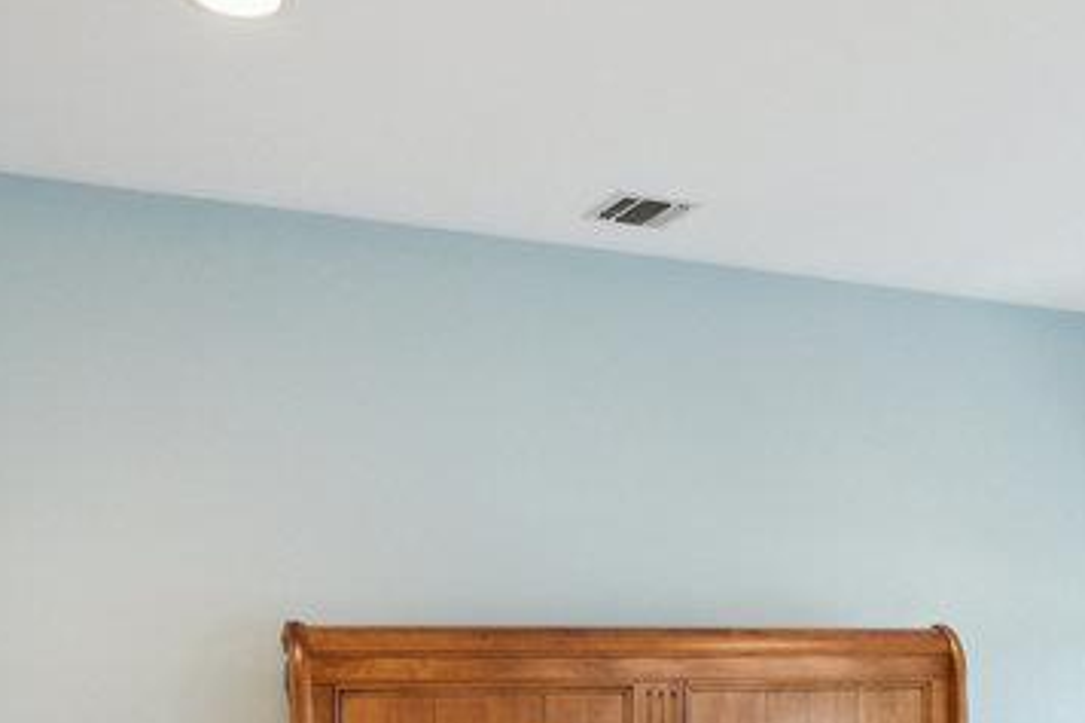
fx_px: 1356
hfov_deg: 43.5
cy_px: 642
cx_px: 631
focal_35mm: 45
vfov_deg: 28.7
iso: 2500
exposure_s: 1/125
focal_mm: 16
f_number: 5.6
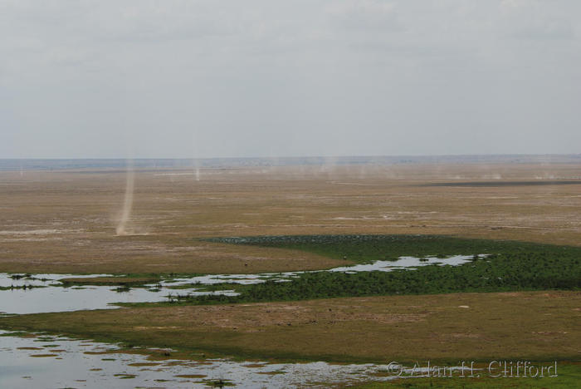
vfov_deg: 11.4
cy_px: 194
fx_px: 1938
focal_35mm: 120
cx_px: 290
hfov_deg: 17.0
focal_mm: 80
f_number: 7.1
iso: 100
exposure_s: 1/800
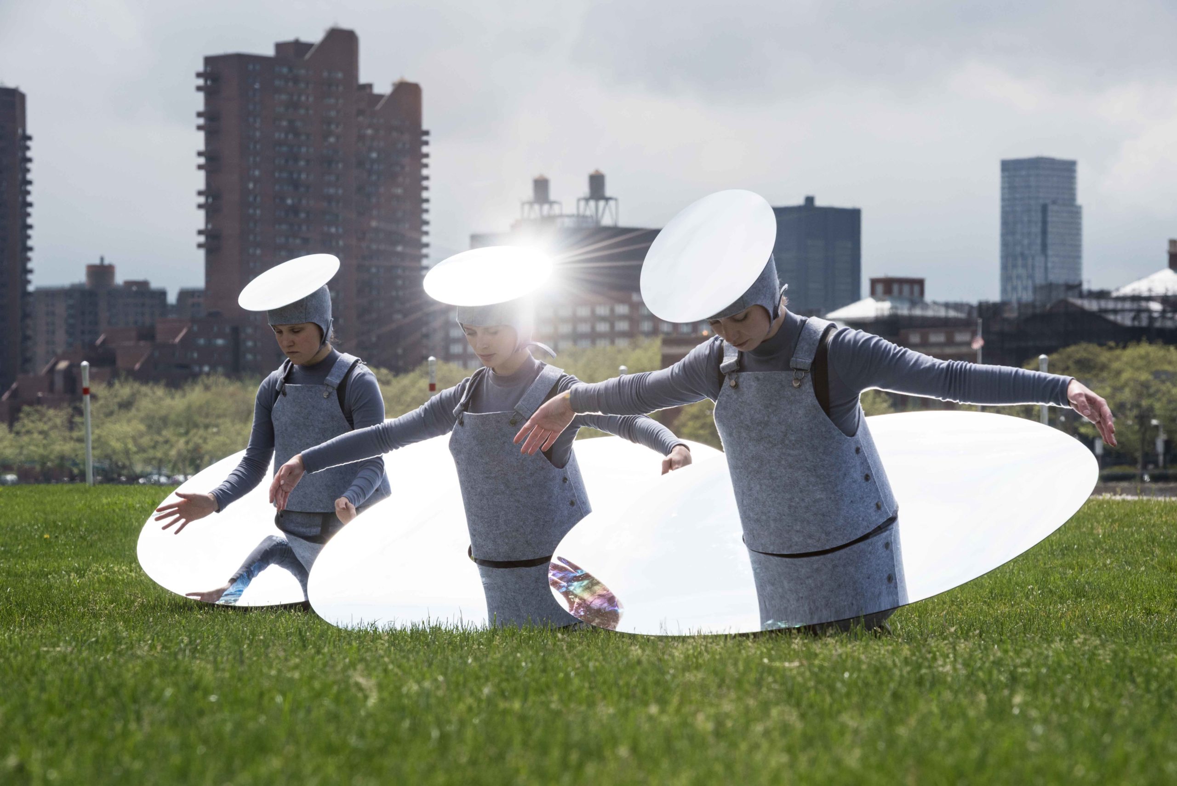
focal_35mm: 130
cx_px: 588
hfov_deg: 15.8
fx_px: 4252
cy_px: 393
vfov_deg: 10.6
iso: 400
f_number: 11
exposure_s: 1/1600
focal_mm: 130
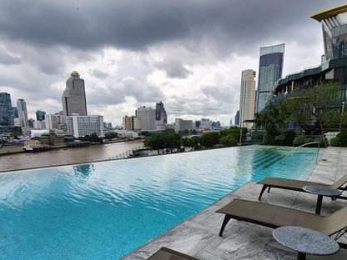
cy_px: 176
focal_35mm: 20
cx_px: 166
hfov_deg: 81.7
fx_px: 200
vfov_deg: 64.1
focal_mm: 2.2
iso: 50
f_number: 2.2
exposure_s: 1/1176
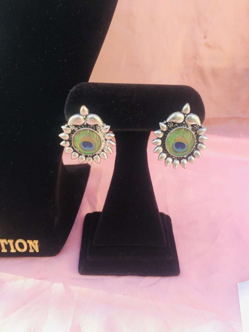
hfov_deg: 48.2
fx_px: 278
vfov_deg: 61.7
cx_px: 124
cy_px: 166
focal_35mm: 29
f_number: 2.2
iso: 25
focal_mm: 4.15
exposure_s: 1/60
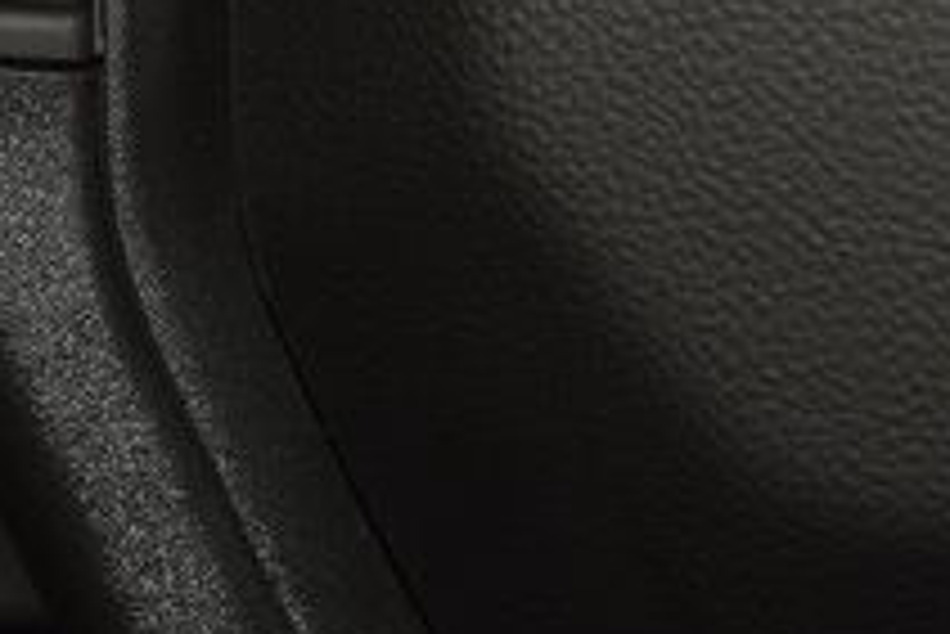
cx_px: -293
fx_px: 8424
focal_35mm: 319
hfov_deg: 6.4
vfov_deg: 4.3
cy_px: -286
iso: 100
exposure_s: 1/125
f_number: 8
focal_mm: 70
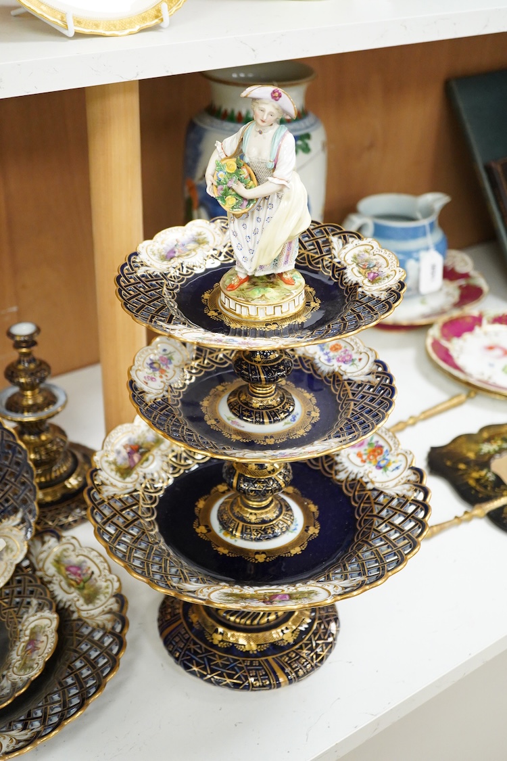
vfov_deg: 43.6
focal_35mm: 45
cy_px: 380
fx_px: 951
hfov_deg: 29.9
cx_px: 254
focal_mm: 30
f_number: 3.5
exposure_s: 1/250
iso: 2500
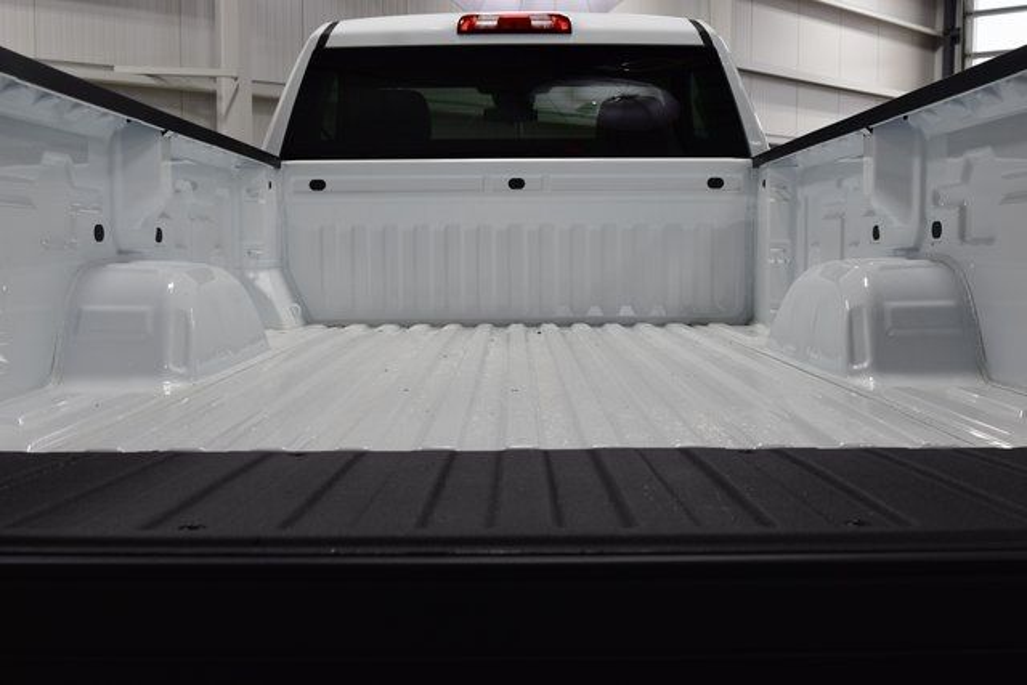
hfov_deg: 49.5
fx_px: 1113
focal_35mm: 39
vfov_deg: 34.2
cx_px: 514
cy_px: 342
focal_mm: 26
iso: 400
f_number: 7.1
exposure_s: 1/30
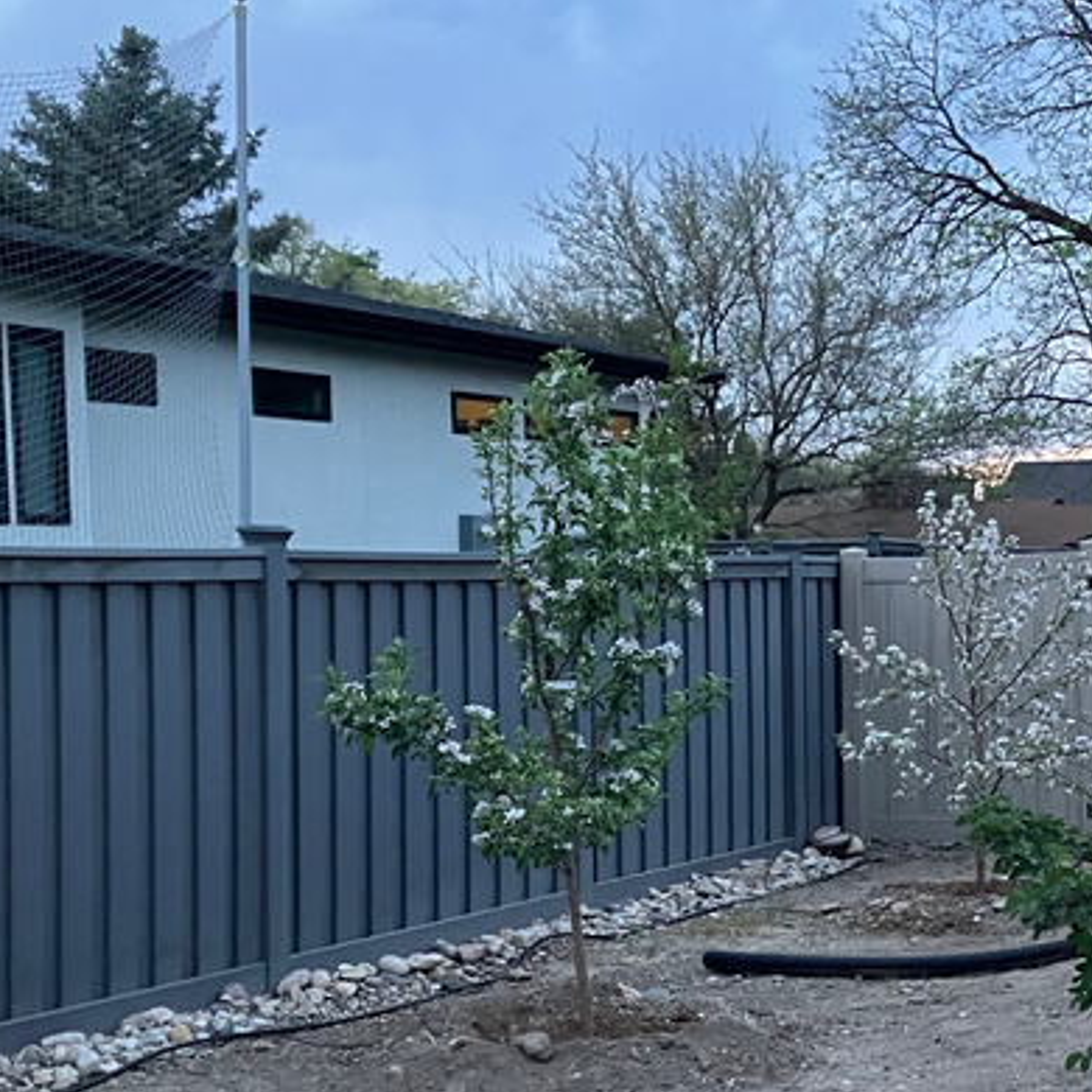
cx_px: 930
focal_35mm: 65
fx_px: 2320
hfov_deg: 25.8
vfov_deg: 26.3
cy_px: 756
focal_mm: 3.99
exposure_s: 1/60
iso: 160
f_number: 1.8
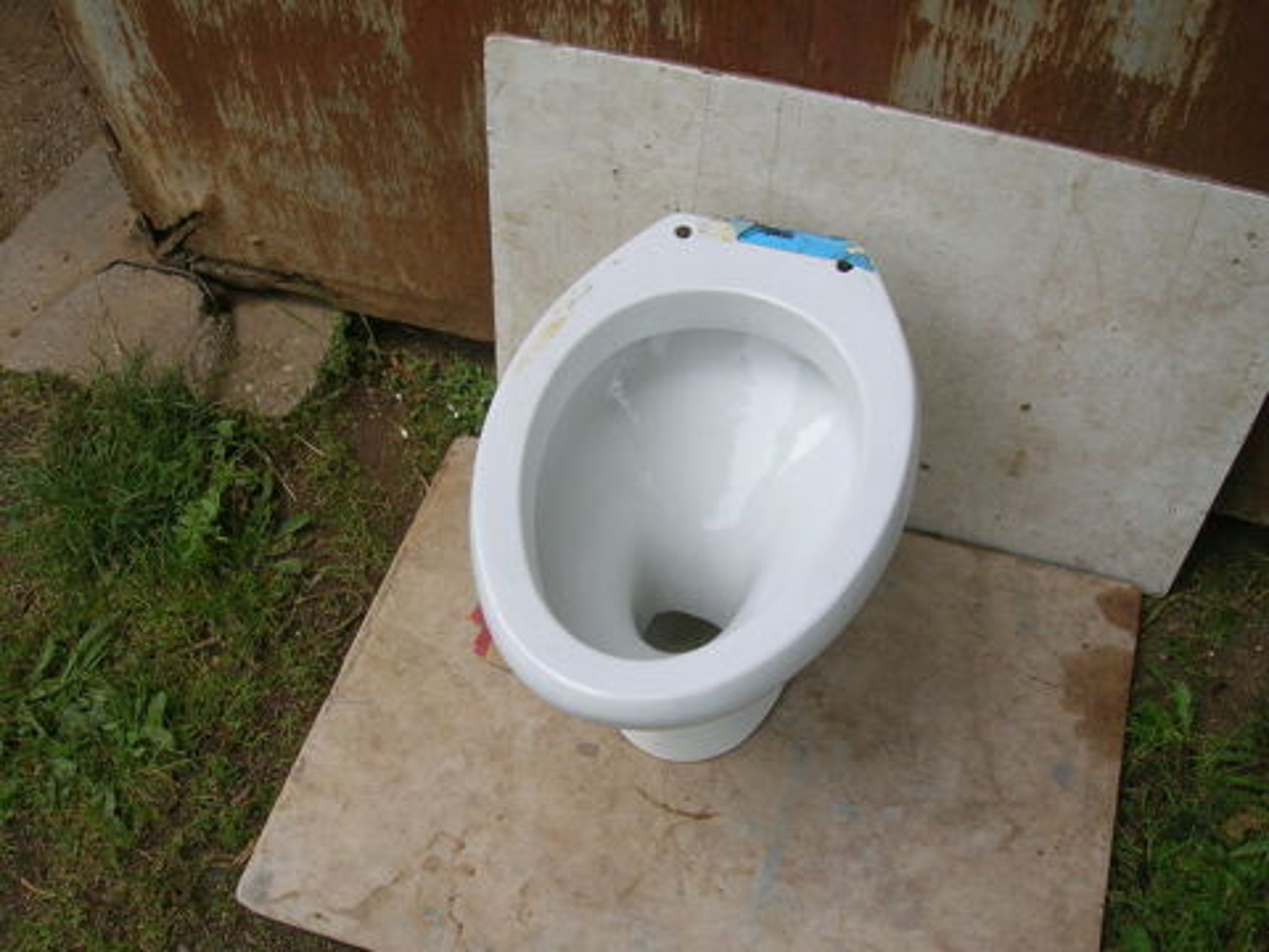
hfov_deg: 54.0
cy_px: 476
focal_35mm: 34
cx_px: 634
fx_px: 1246
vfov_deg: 41.8
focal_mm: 5.7
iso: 50
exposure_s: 1/54.1
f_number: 4.9
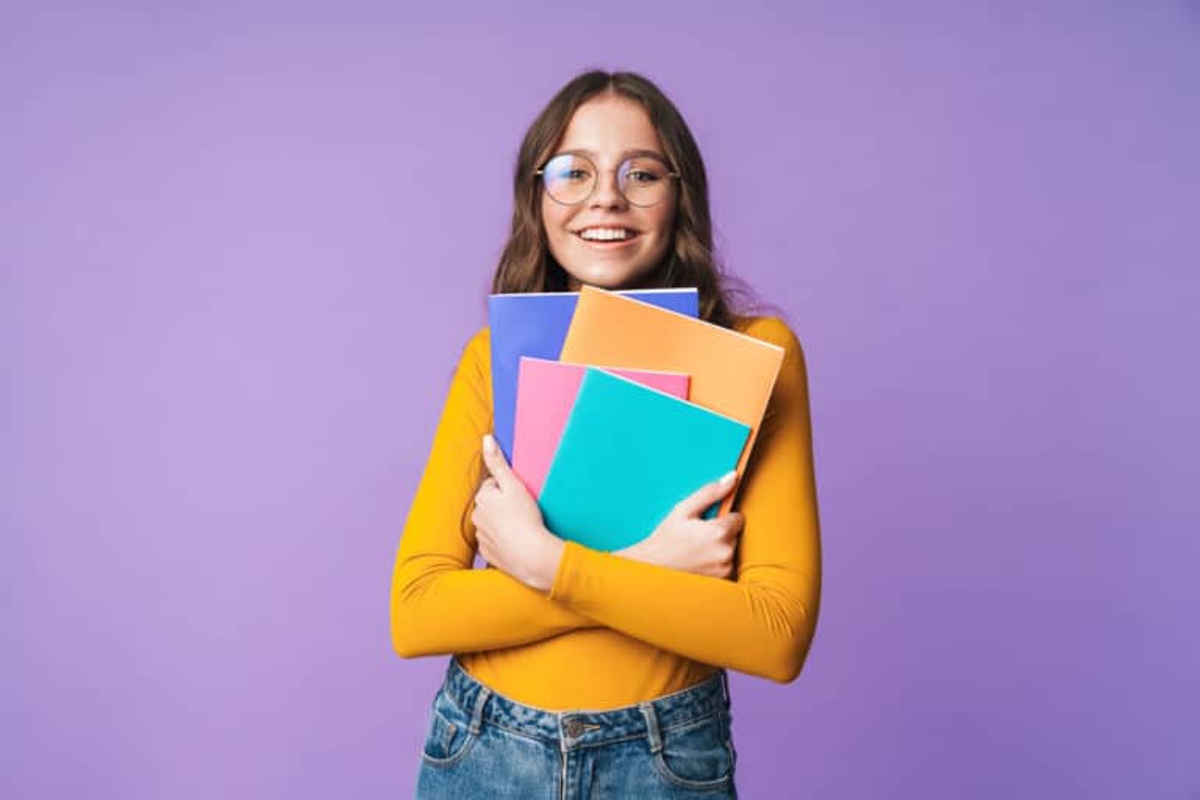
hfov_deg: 32.9
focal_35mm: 61
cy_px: 400
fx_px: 2033
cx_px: 600
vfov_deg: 22.3
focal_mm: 61
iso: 125
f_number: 5.6
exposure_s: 1/125
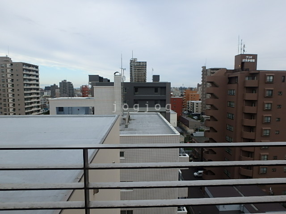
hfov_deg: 79.0
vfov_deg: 63.4
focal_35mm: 21
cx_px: 143
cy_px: 107
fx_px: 174
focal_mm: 3.7
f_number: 3.5
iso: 125
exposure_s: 1/320
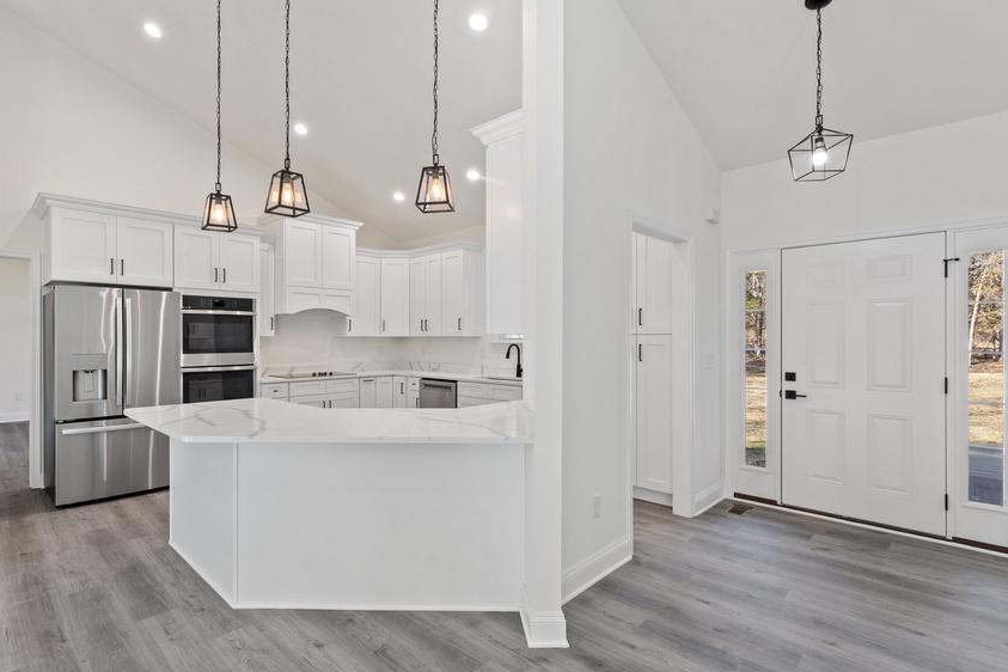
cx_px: 442
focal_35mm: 17
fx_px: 476
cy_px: 339
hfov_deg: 92.8
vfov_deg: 70.4
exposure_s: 1/10
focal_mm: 14
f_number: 8
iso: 500
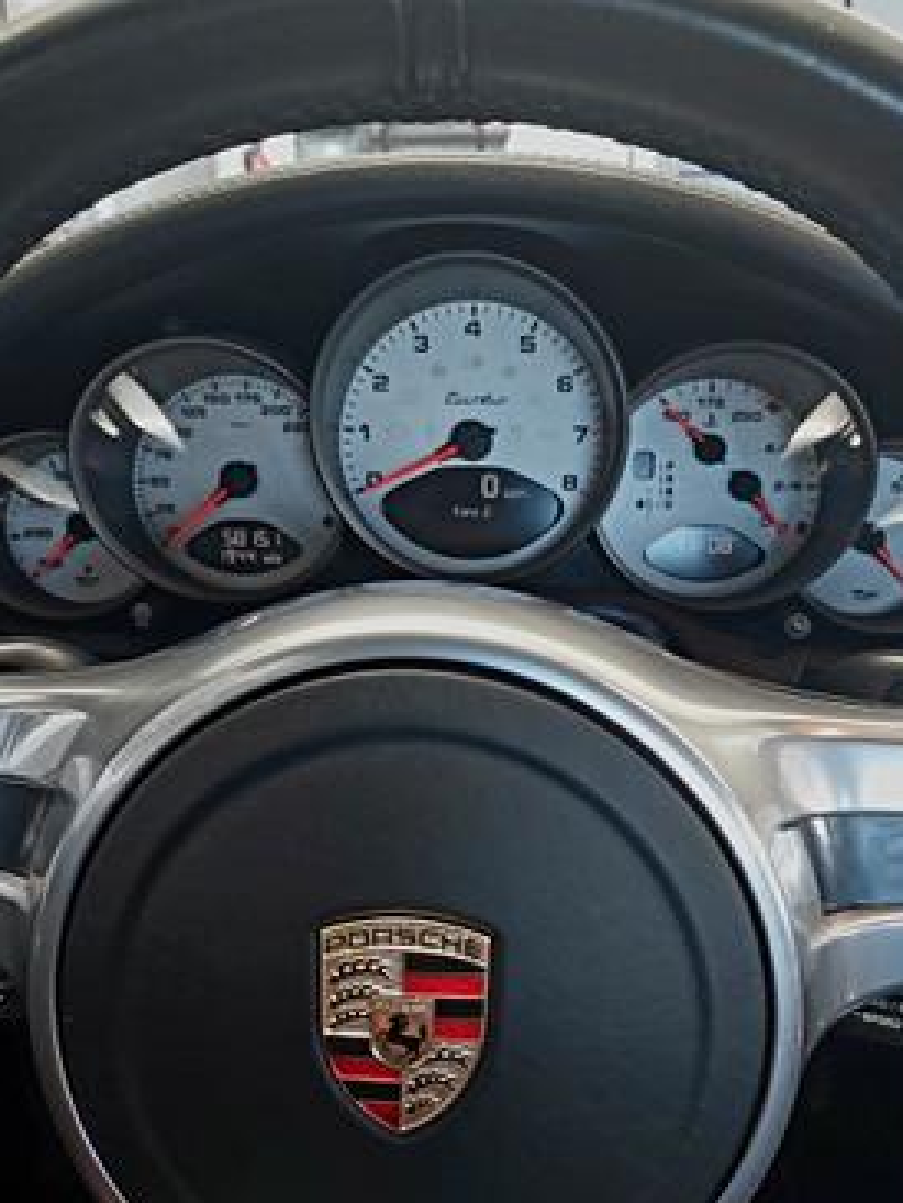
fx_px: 973
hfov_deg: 49.8
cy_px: 620
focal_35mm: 28
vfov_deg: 63.4
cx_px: 461
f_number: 1.8
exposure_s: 1/60.2
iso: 320
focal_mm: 4
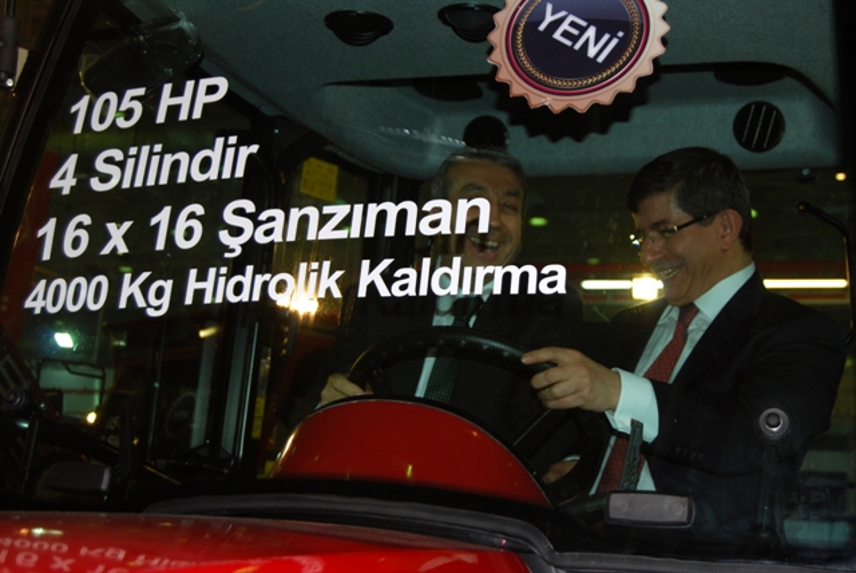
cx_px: 428
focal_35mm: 57
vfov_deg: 23.8
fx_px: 1357
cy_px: 286
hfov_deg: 35.0
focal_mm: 38
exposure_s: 1/60
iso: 200
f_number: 5
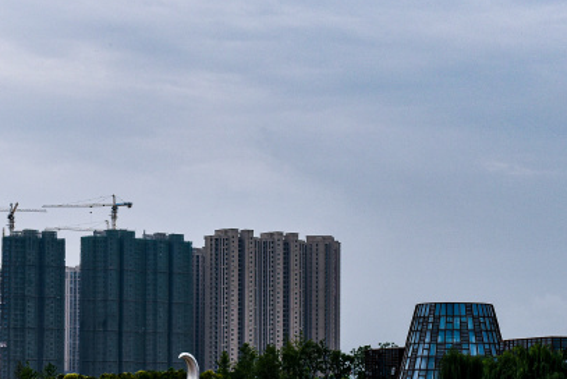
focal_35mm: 112
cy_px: 317
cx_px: 202
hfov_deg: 18.2
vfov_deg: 12.2
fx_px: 1765
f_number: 5
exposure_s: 1/400
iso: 125
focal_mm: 38
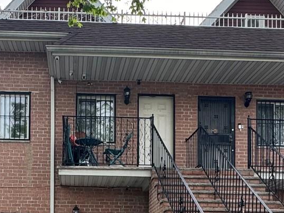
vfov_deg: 24.9
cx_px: 85
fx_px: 435
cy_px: 255
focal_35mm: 53
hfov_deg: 35.6
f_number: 2.2
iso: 40
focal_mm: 2.22
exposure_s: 1/187
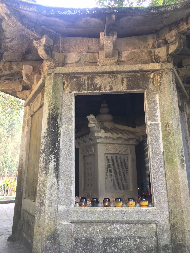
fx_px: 212
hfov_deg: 48.2
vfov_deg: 61.7
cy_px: 126
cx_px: 95
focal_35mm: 29
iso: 25
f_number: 2.2
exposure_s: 1/33
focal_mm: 4.15
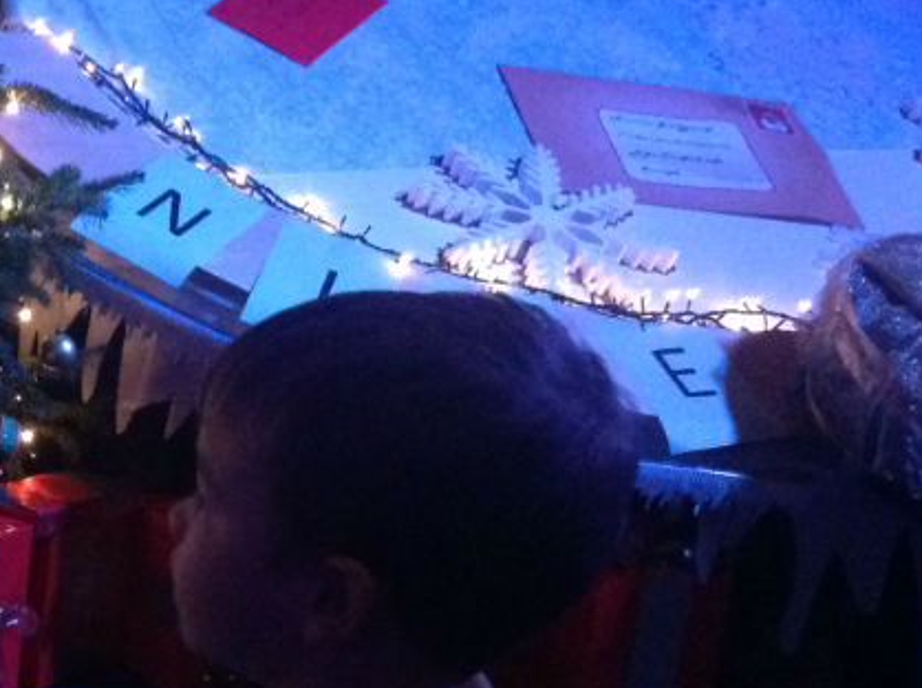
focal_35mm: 82
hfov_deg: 22.2
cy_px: 624
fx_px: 2180
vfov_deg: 17.7
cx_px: -154
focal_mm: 4.28
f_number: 2.4
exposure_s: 1/15
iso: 800
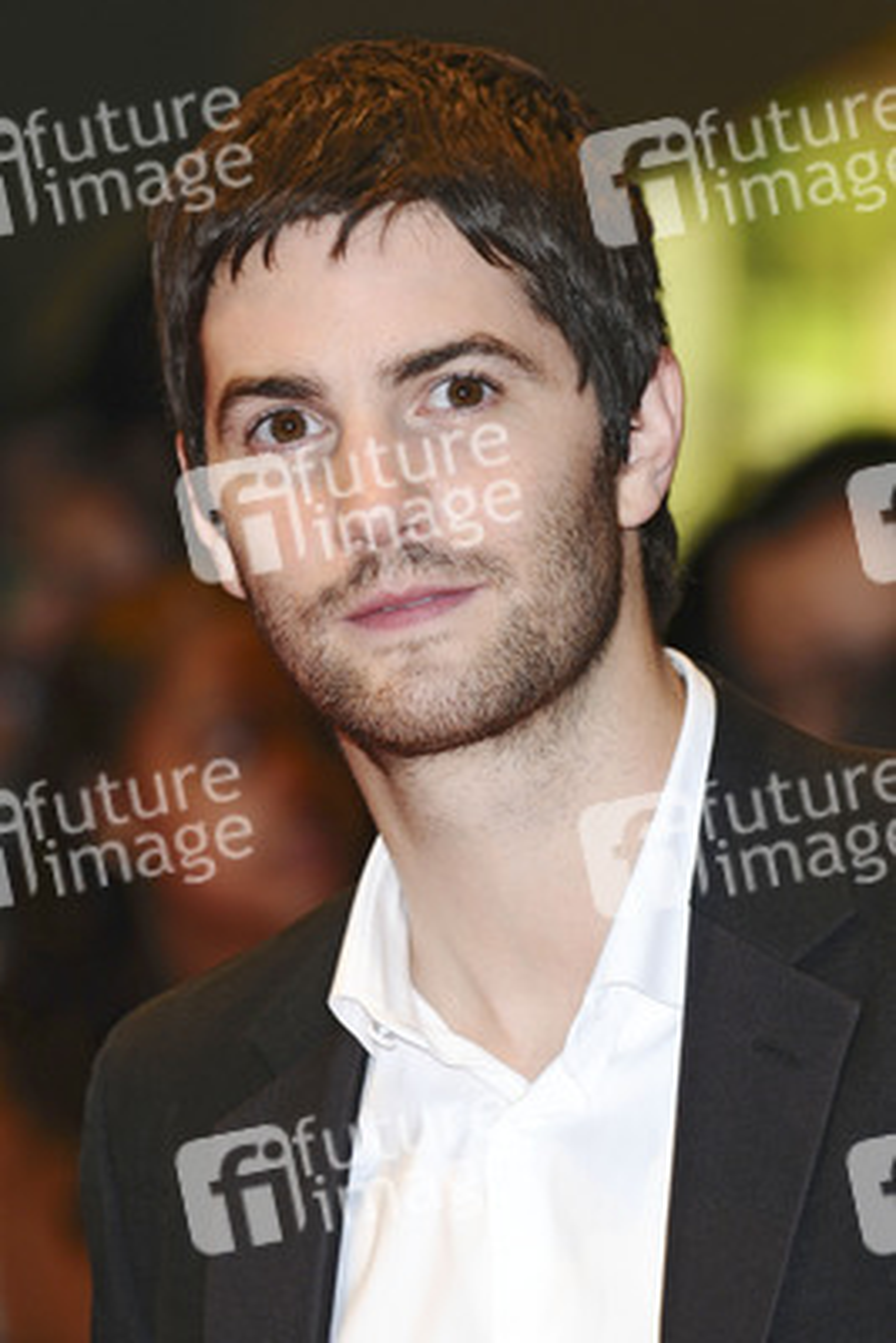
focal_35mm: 262
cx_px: 448
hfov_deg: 5.2
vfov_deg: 7.8
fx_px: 9791
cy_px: 672
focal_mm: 175
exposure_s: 1/160
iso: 320
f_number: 4.5
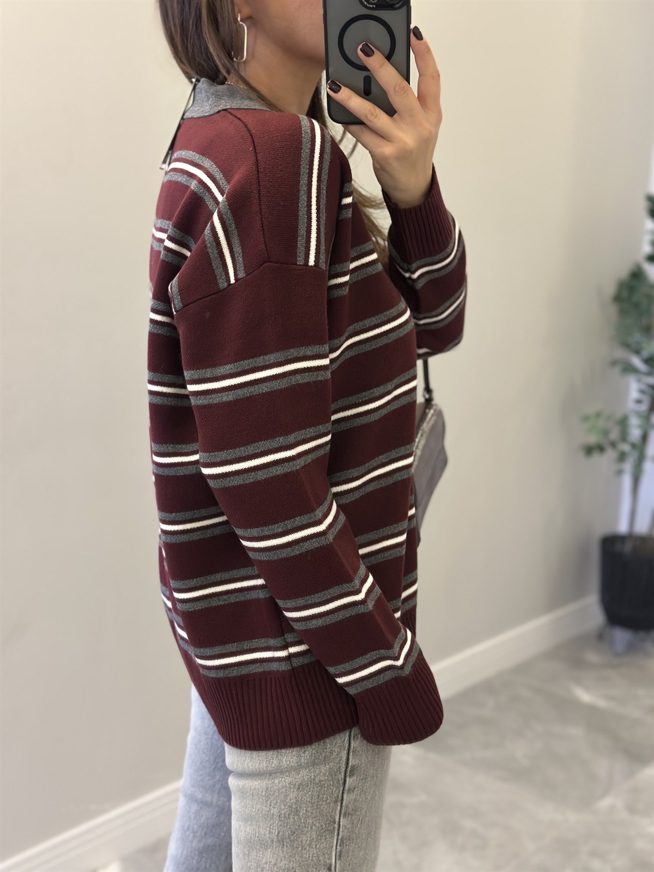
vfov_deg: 39.7
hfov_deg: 30.3
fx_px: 1209
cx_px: 327
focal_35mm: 48
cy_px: 436
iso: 250
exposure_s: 1/33
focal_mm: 6.86
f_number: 1.78
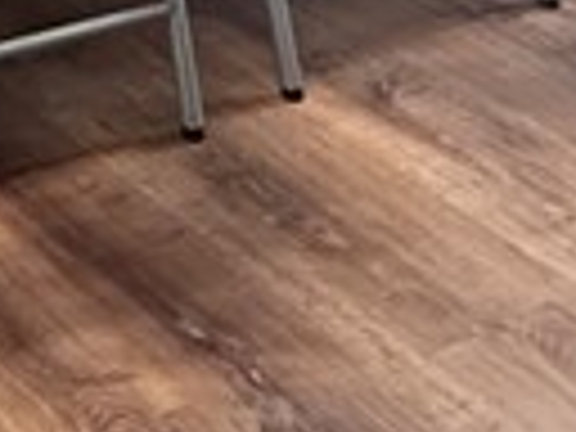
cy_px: -855
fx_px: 1864
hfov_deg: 15.9
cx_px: -320
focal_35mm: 112
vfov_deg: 10.0
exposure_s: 1/60
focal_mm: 2.22
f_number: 2.2
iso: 500
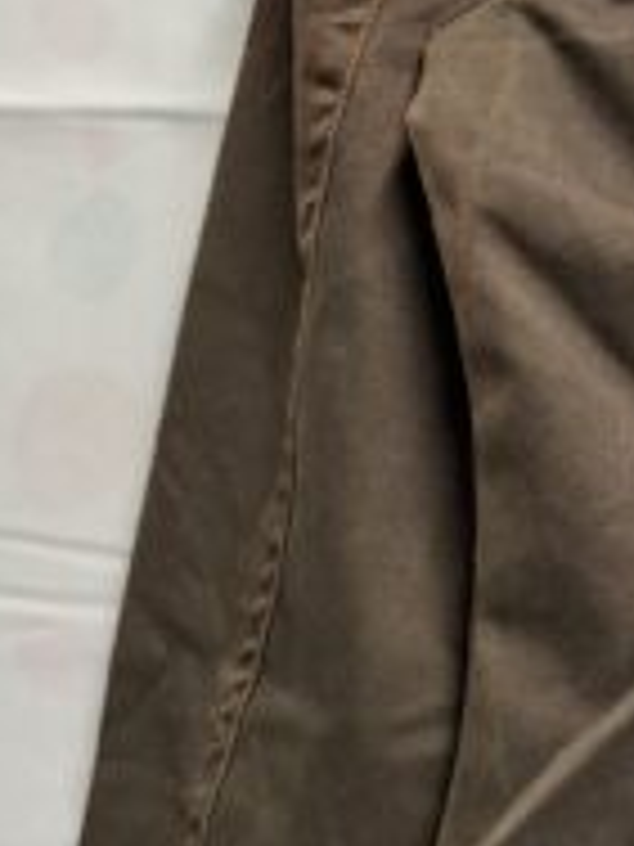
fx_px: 2393
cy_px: 274
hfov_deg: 12.8
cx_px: 1335
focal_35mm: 98
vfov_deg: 20.0
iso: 320
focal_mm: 5.54
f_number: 1.8
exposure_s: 1/33
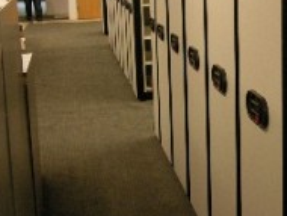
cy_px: 57
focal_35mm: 68
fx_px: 564
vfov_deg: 21.5
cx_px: 254
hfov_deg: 27.6
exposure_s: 1/48
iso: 400
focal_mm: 7.9
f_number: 2.8
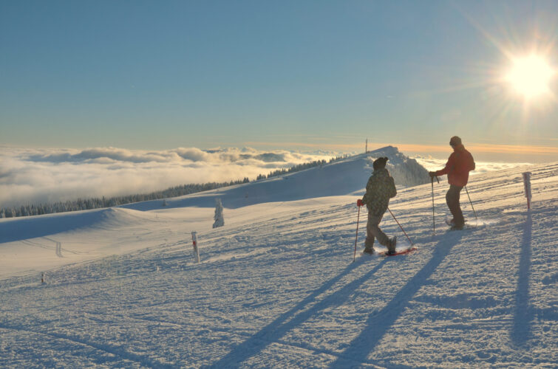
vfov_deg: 35.3
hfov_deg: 51.4
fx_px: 580
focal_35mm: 38
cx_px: 279
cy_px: 184
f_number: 10
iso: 100
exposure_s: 1/400
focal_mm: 25
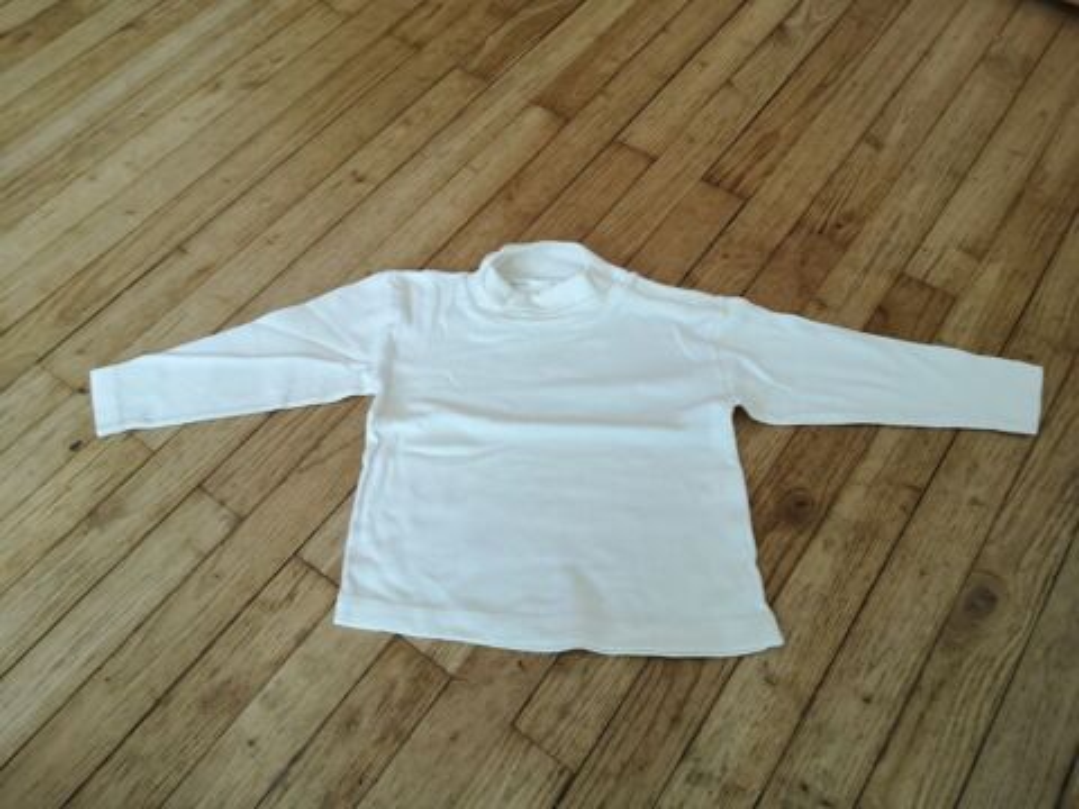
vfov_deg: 51.4
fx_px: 842
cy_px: 404
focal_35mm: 27
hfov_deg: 65.3
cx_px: 540
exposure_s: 1/30
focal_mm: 3.95
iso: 200
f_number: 1.8
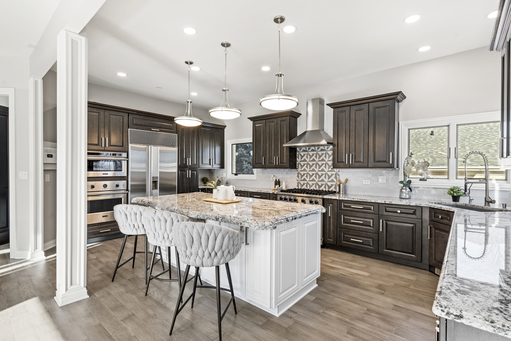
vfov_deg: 70.4
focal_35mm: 17
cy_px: 170
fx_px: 241
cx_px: 256
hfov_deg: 93.3
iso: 400
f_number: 8
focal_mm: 17
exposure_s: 1/5
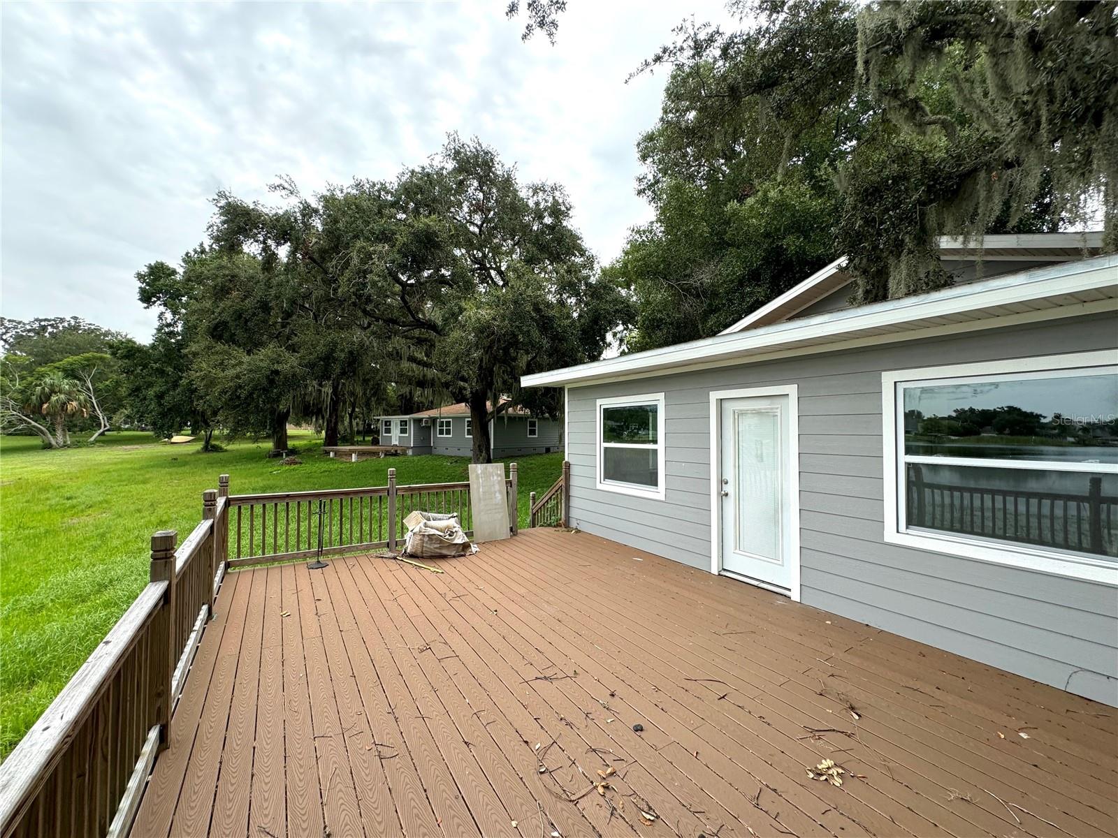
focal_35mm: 14
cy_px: 419
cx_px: 559
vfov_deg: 85.7
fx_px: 452
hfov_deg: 102.1
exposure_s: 1/515
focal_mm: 2.22
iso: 50
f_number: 2.2
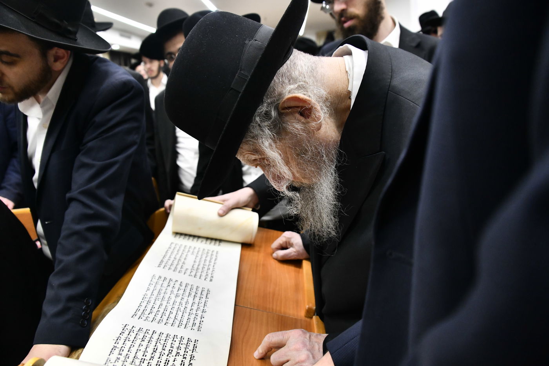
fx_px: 427
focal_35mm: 28
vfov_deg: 46.4
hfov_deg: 65.5
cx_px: 274
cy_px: 183
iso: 2000
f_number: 5
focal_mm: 28
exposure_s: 1/160
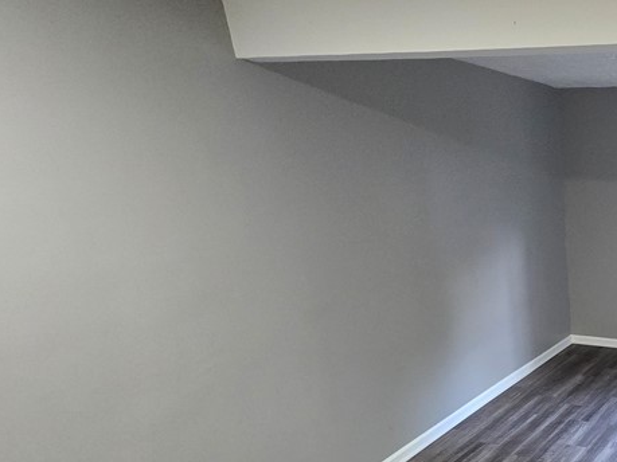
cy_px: 419
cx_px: 640
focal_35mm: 29
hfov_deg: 48.5
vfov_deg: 43.8
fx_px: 517
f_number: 2.2
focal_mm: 2.2
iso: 640
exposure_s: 1/60
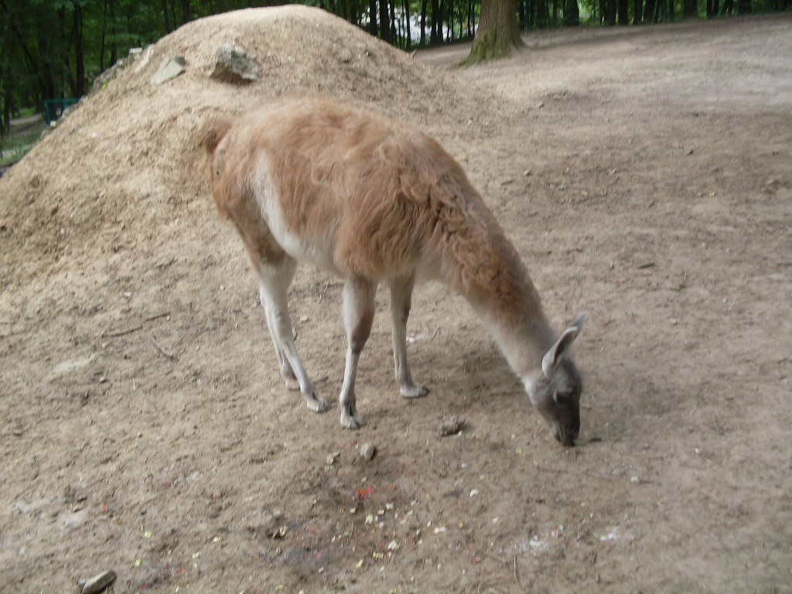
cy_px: 297
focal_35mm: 38
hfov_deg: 49.0
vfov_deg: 37.7
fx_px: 869
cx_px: 396
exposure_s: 1/125
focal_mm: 6.3
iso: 80
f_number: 2.8
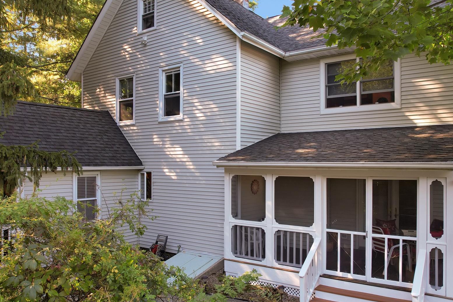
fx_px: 365
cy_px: 157
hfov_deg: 63.7
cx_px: 229
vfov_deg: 45.0
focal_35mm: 29
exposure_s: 1/160
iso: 120
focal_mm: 8.38
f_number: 2.8
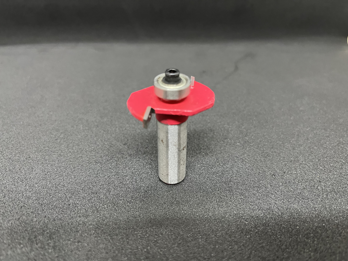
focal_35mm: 26
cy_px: 130
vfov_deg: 53.1
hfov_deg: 67.3
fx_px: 261
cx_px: 174
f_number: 1.6
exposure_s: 1/55
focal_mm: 5.1
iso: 500
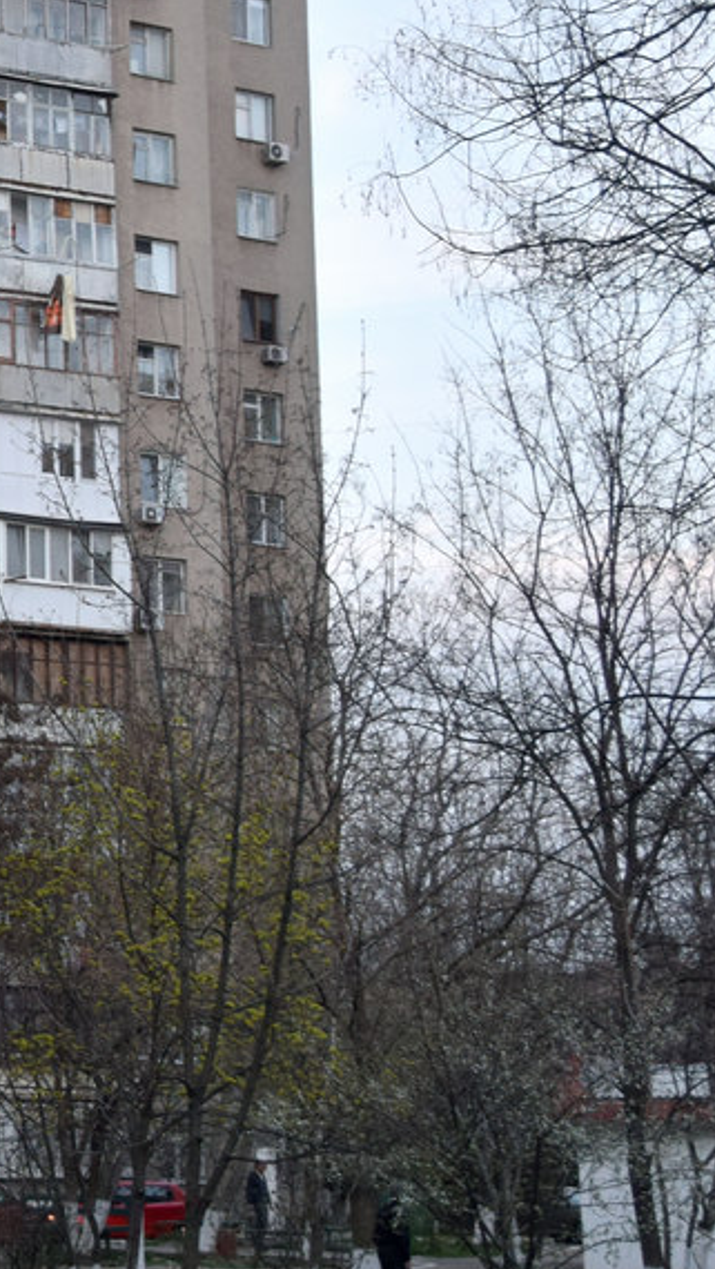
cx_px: -388
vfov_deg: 22.3
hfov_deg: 12.1
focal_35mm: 95
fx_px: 3205
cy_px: 406
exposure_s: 1/40
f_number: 4
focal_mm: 27
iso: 360
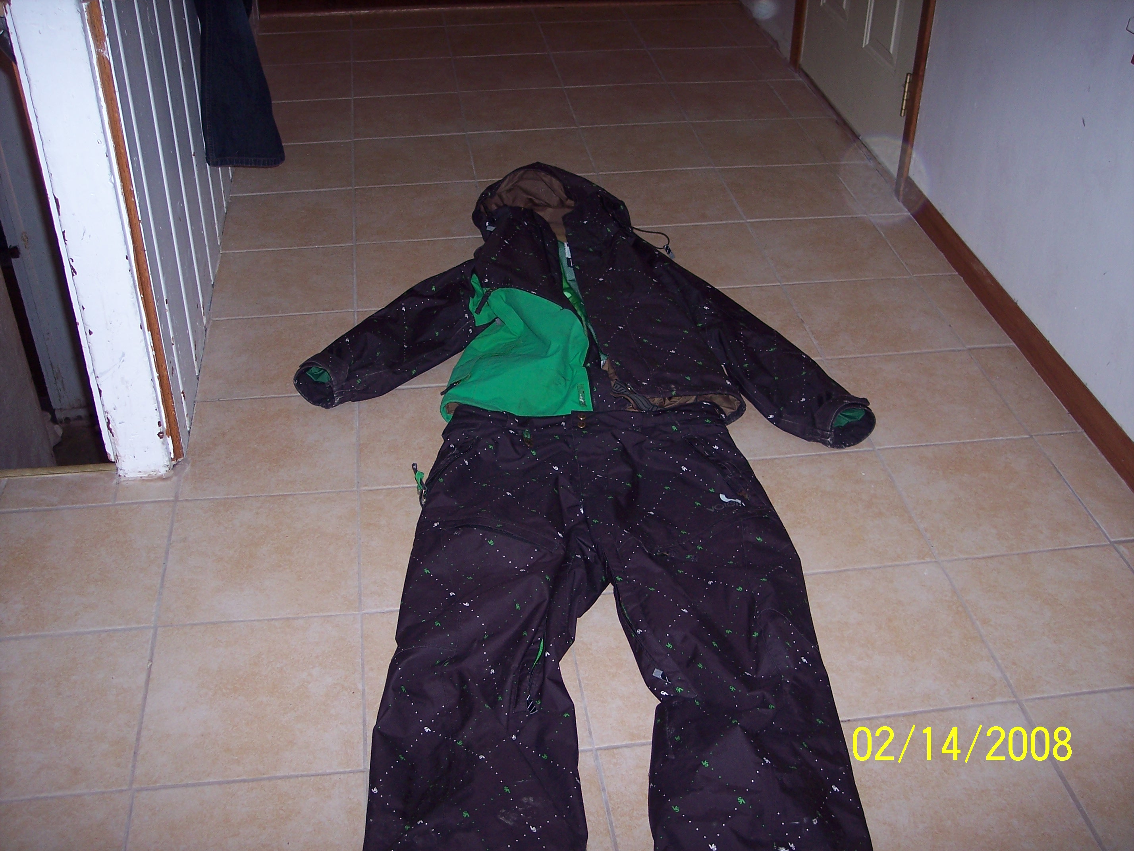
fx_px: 1278
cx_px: 567
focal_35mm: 39
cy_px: 426
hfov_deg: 47.9
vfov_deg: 36.8
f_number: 2.8
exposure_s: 1/60
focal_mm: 8
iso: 100
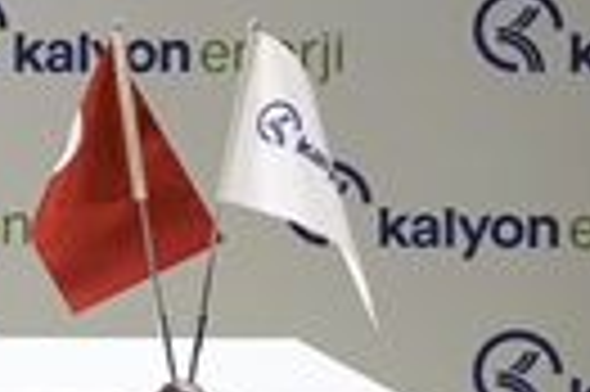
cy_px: -83
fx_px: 3912
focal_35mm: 239
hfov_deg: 8.1
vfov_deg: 5.7
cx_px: -678
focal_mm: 50
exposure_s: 1/200
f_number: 3.5
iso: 1250
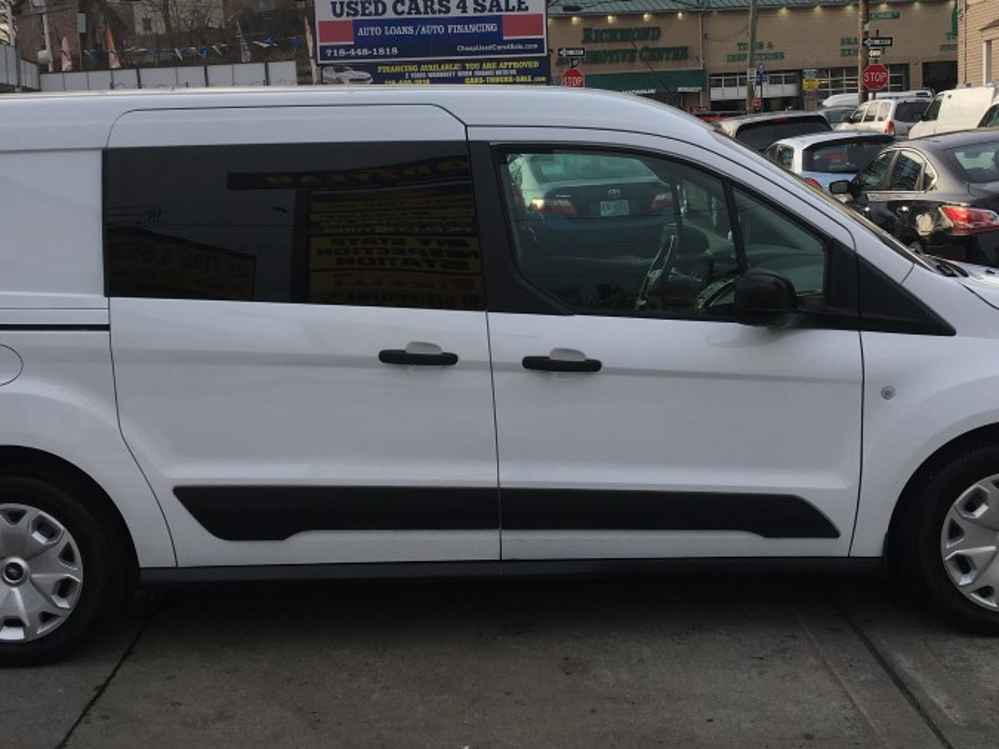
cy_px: 293
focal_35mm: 44
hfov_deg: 43.0
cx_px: 488
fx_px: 1270
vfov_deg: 32.7
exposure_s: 1/434
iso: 25
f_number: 2.2
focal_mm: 4.15
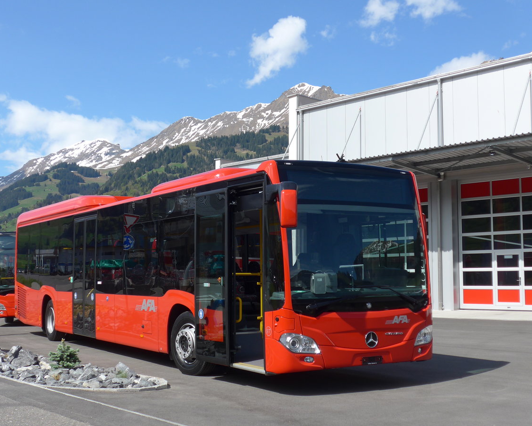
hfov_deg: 38.8
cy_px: 213
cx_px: 252
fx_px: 756
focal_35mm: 48
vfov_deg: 31.5
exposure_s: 1/1600
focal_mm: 9.5
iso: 80
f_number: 3
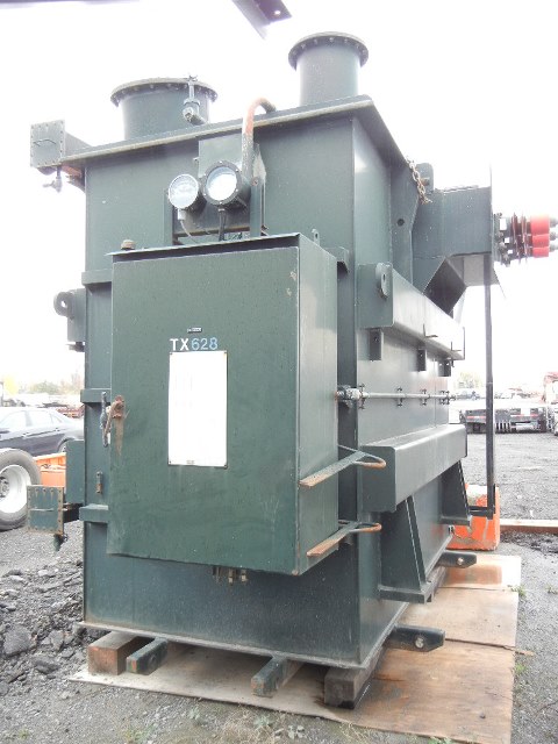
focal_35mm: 30
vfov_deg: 60.0
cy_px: 372
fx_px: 645
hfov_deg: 46.8
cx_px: 279
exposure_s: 1/30
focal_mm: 5.4
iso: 188
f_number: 3.5
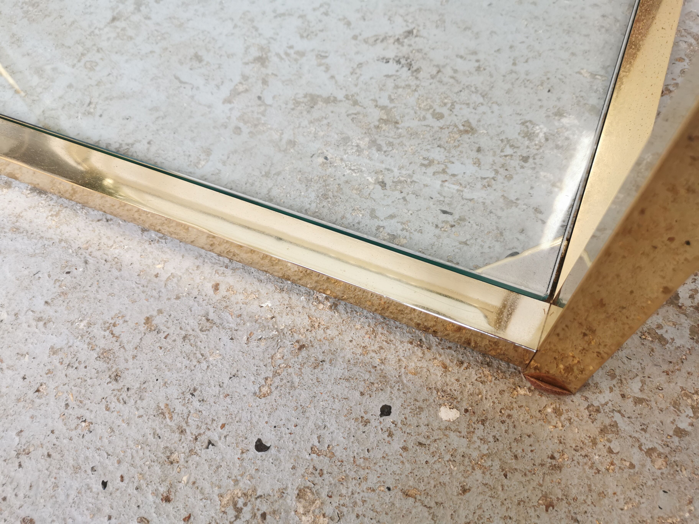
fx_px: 545
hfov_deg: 65.3
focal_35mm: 27
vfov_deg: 51.4
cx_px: 350
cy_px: 262
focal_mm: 5.58
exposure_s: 1/50
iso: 125
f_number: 1.8
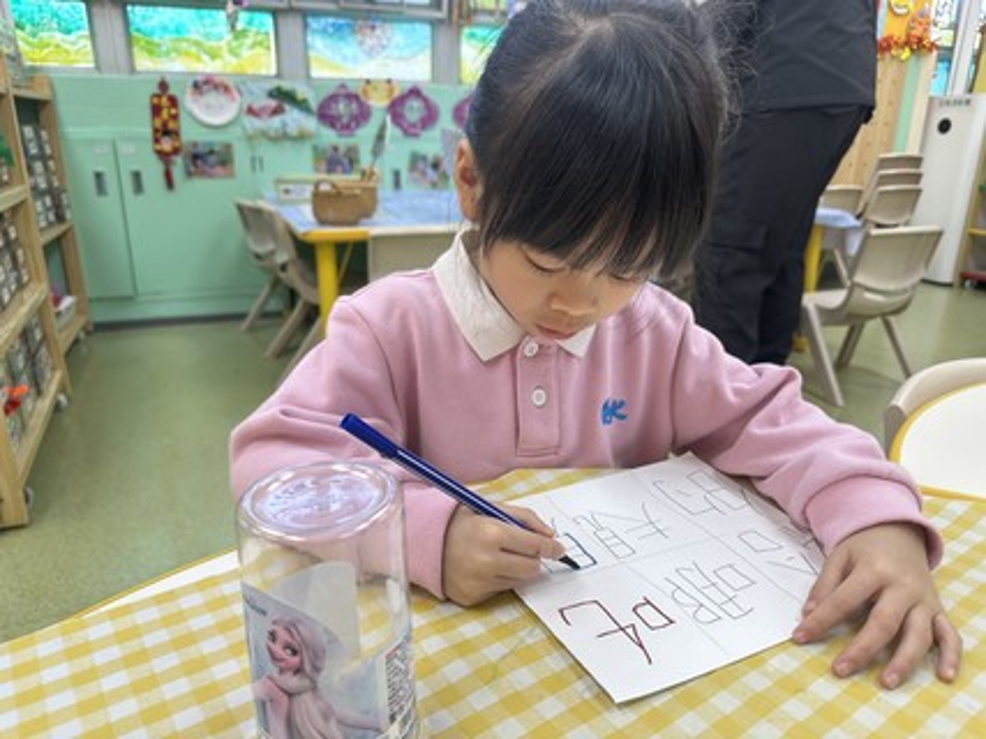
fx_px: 683
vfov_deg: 56.8
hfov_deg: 71.6
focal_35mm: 24
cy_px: 370
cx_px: 493
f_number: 1.78
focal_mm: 6.86
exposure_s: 1/100
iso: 64
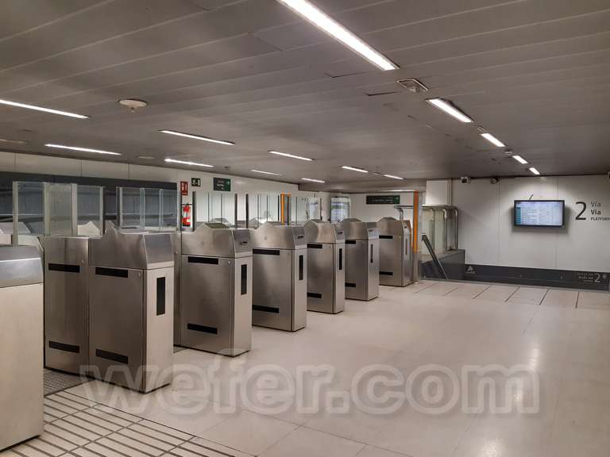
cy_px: 228
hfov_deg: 67.3
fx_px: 458
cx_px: 305
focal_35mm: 26
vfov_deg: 53.1
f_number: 1.7
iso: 250
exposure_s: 1/50
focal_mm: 3.92
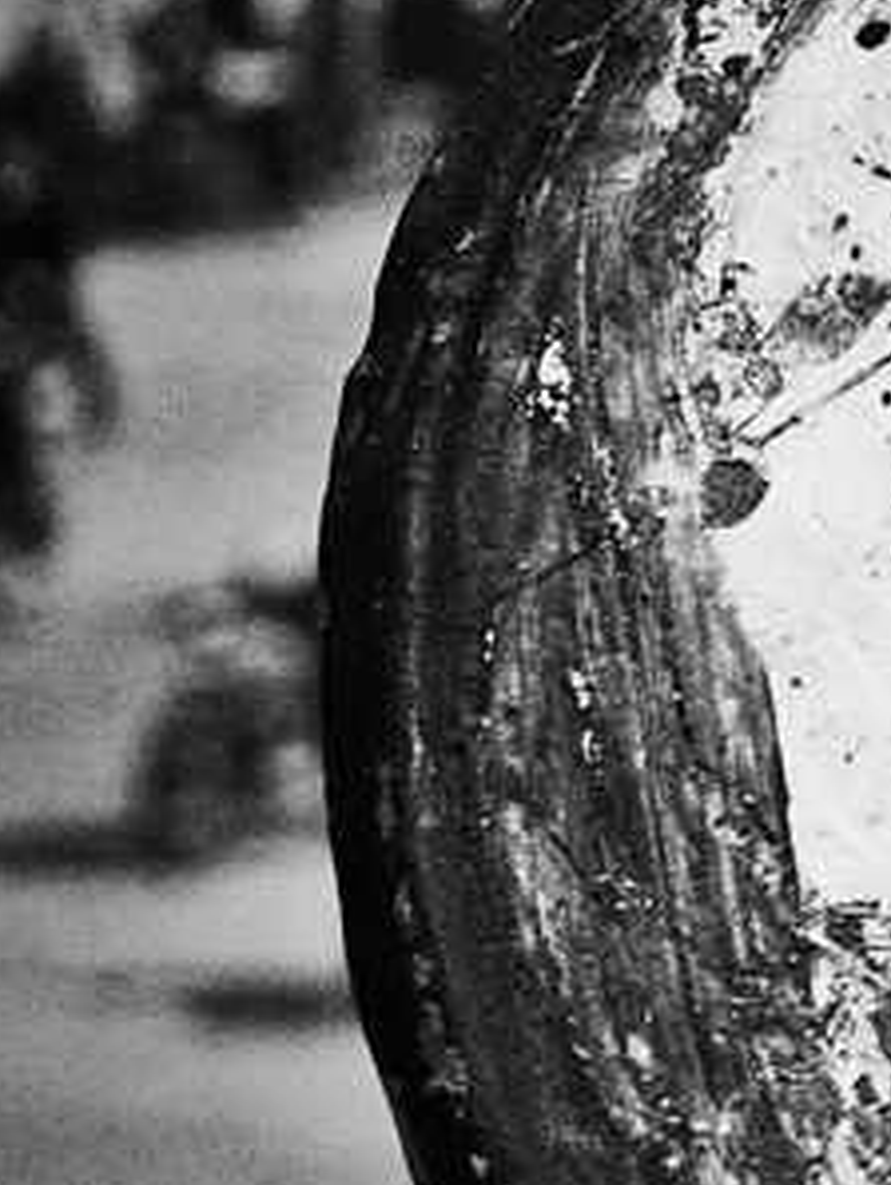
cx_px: 3011
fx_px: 12119
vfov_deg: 5.6
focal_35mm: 354
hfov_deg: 4.0
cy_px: 656
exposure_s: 1/40
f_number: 4.8
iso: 1000
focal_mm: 45
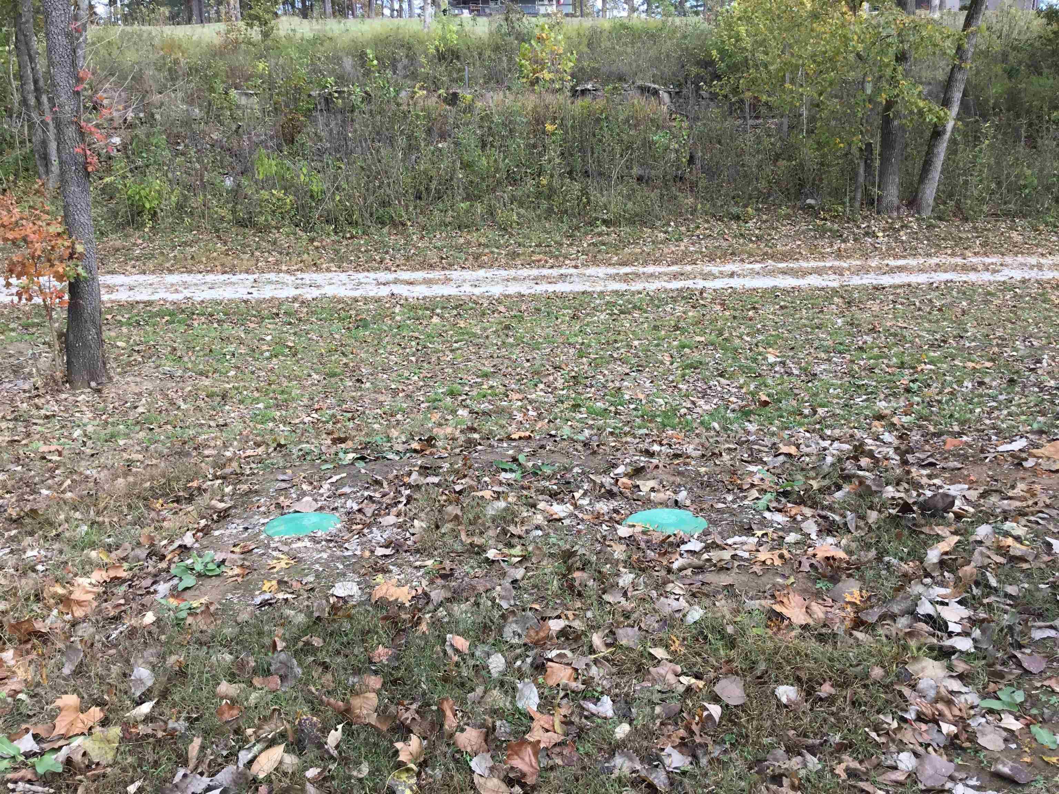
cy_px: 397
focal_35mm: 31
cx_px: 530
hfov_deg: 58.4
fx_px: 948
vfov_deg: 45.4
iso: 25
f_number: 2.4
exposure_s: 1/232
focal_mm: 3.3
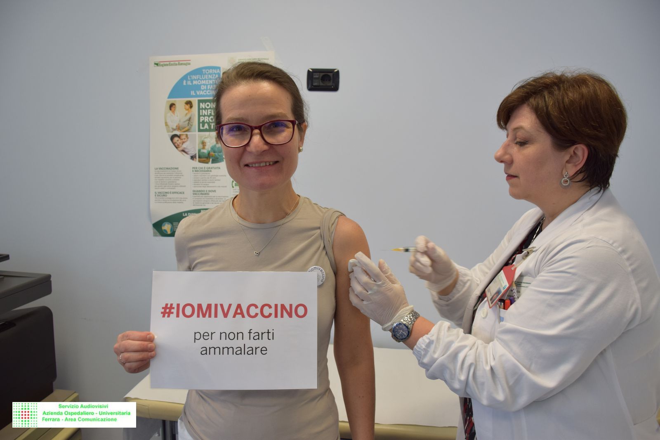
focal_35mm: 27
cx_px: 330
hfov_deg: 67.4
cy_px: 220
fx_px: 495
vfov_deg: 47.9
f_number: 5
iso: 400
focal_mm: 18
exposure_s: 1/100
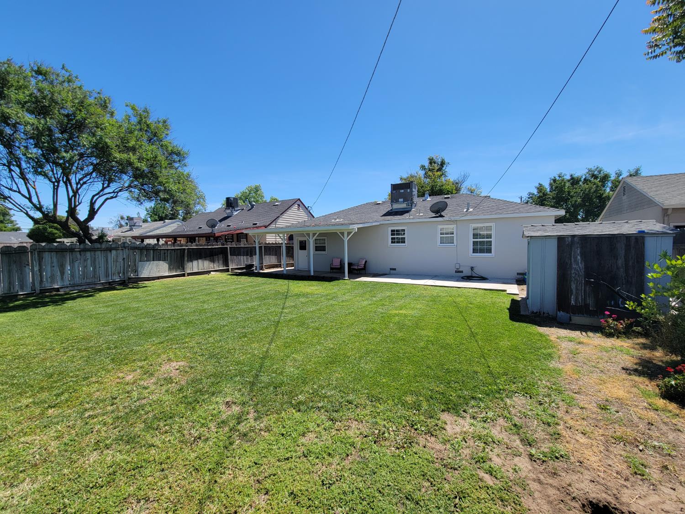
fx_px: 257
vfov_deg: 89.9
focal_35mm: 13
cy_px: 257
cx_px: 342
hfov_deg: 106.2
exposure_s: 1/1314
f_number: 2.2
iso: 50
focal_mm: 2.2
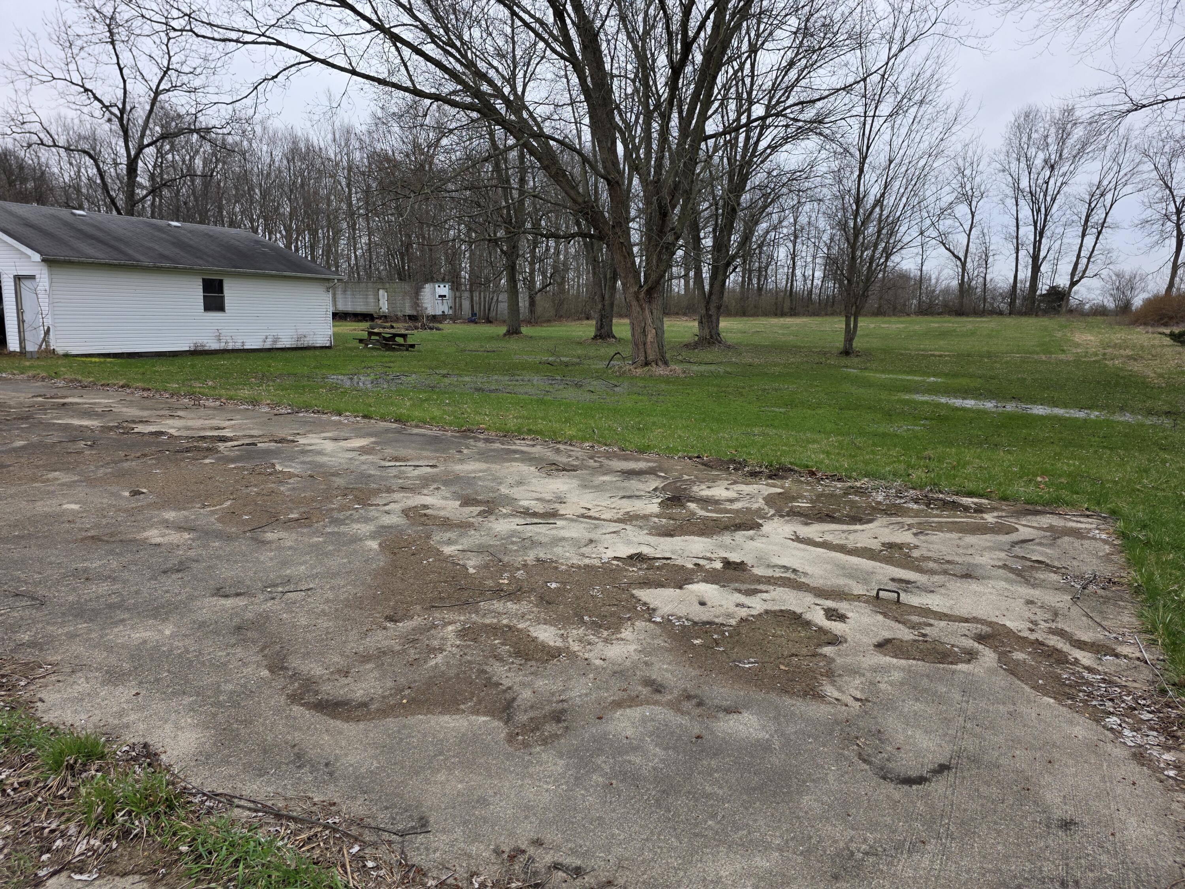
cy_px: 444
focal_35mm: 23
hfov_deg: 73.9
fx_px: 787
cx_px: 592
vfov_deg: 58.9
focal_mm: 6.3
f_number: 1.7
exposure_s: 1/2456
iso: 80
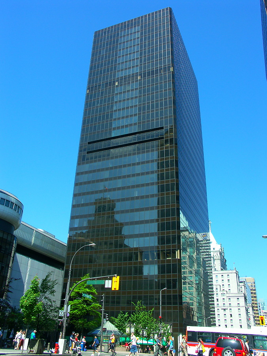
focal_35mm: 32
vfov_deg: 56.8
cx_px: 134
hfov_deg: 44.2
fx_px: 329
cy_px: 178
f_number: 6.3
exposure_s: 1/320
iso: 100
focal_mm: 8.34
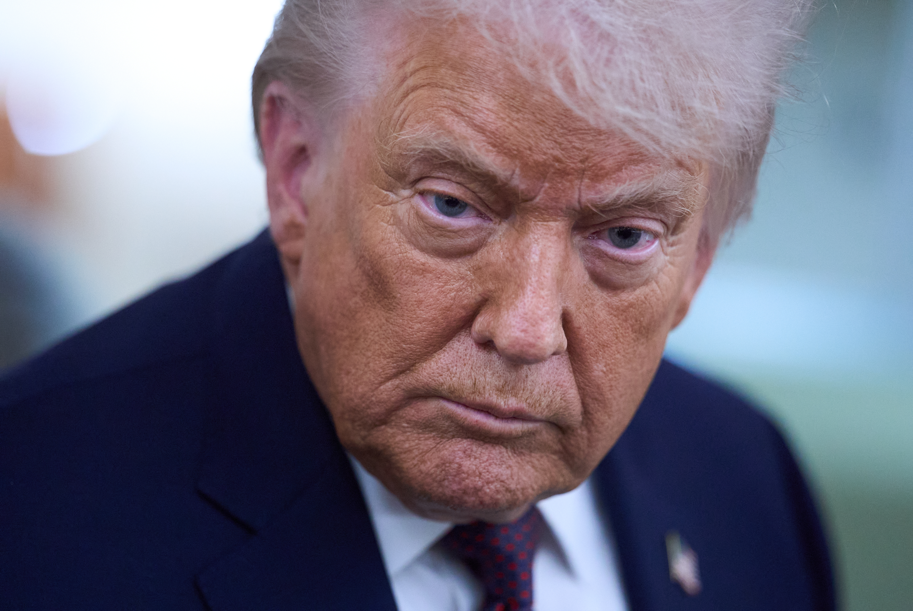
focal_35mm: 225
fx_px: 5711
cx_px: 456
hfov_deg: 9.1
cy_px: 306
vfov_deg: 6.1
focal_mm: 150
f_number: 2
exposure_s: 1/200
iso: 4000
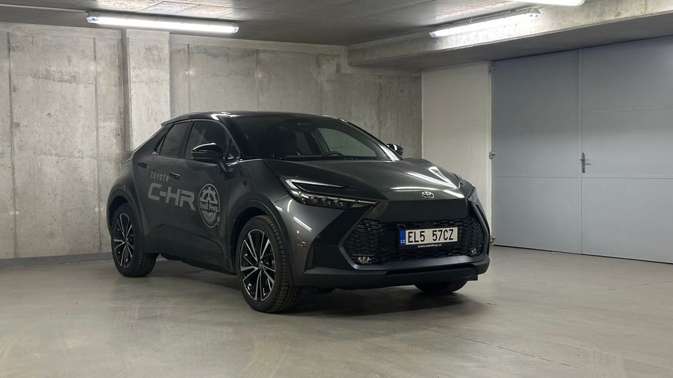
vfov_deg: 22.6
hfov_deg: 39.2
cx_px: 333
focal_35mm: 53
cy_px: 200
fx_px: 946
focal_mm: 6.86
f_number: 1.78
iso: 250
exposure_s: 1/33
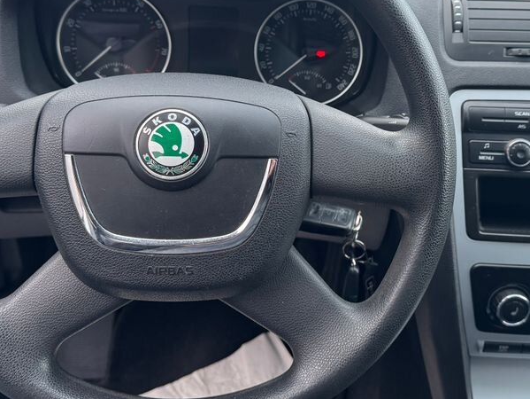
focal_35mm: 41
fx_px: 628
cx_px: 311
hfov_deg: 45.6
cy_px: 131
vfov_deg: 34.8
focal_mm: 6.76
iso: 200
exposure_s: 1/68
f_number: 1.78
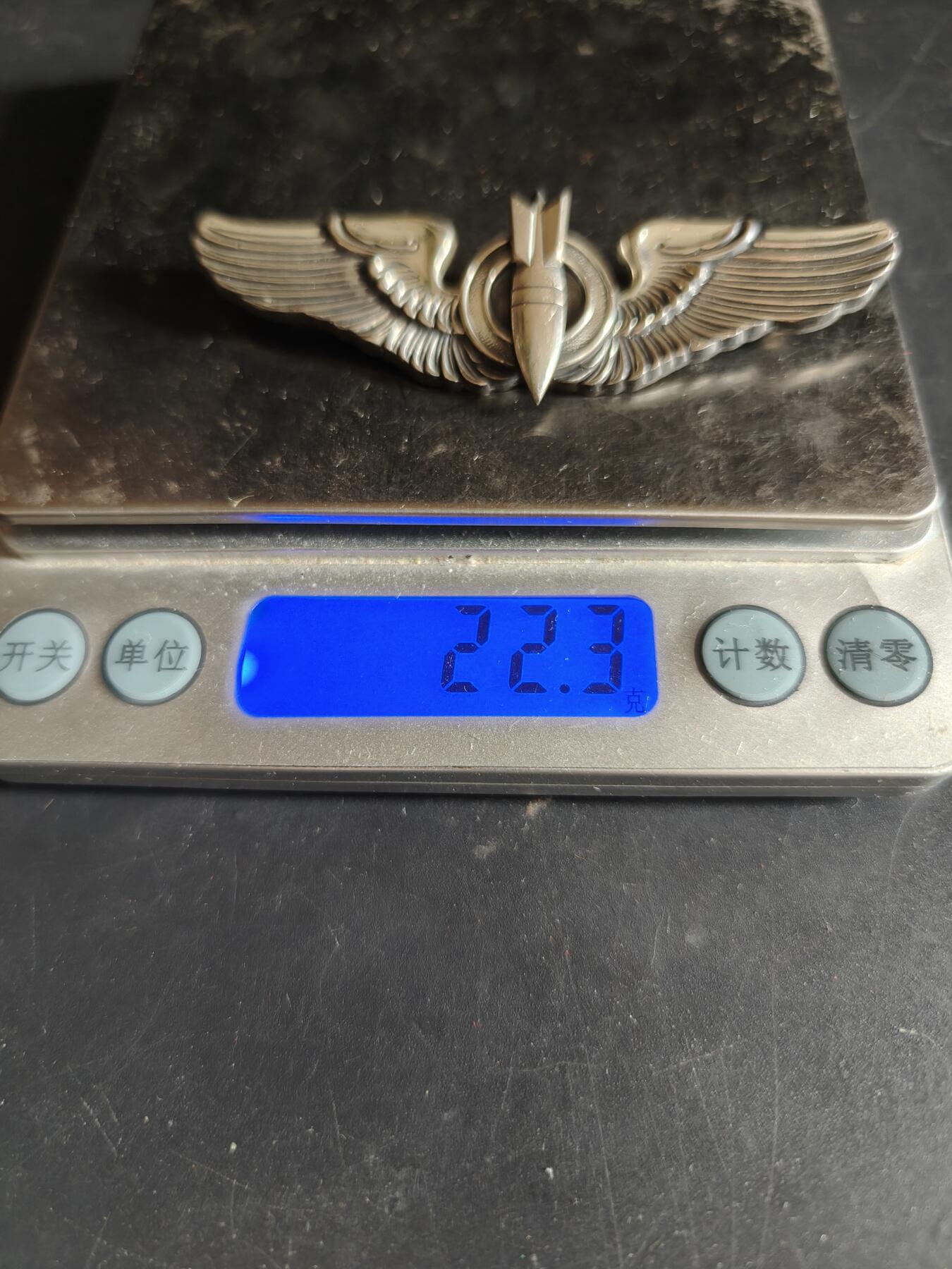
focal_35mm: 23
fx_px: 843
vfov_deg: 73.9
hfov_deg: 58.9
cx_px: 476
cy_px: 634
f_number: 1.6
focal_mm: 6.06
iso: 800
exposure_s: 1/100
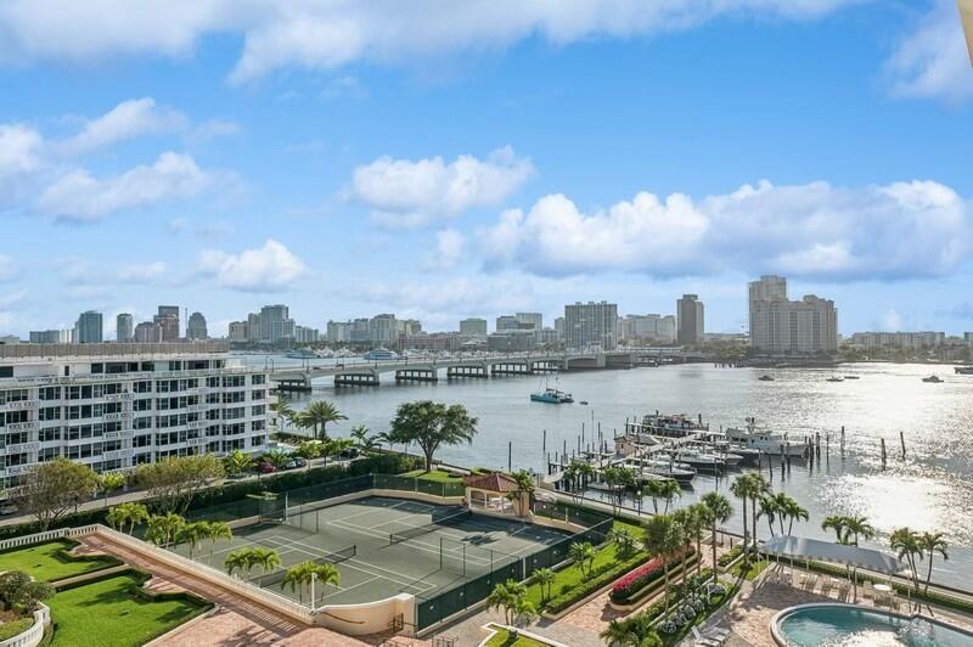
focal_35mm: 24
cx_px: 486
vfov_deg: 53.1
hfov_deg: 73.8
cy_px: 324
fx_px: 648
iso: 160
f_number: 11
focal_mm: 24
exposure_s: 1/640
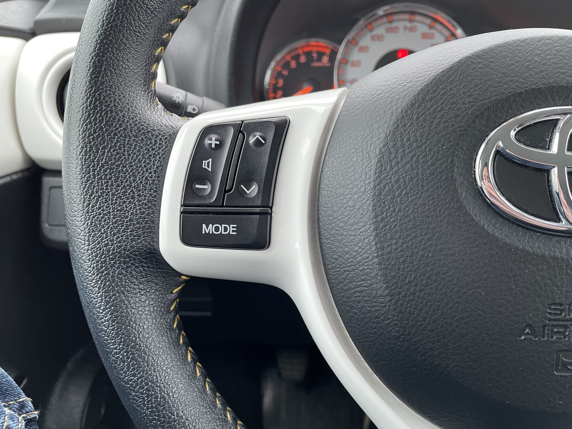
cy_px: 214
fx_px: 430
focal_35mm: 26
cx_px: 286
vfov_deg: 53.1
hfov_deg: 67.3
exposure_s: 1/60
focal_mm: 4.2
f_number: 1.6
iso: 250
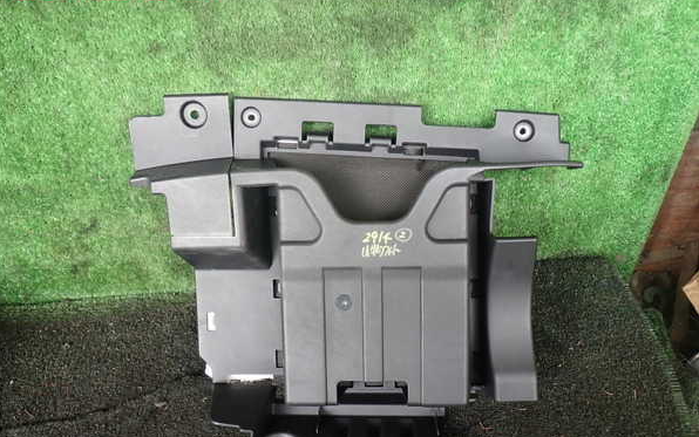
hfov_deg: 59.6
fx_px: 610
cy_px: 238
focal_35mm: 32
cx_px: 348
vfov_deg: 39.4
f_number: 2.3
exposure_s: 1/60
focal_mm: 5.4
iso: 160
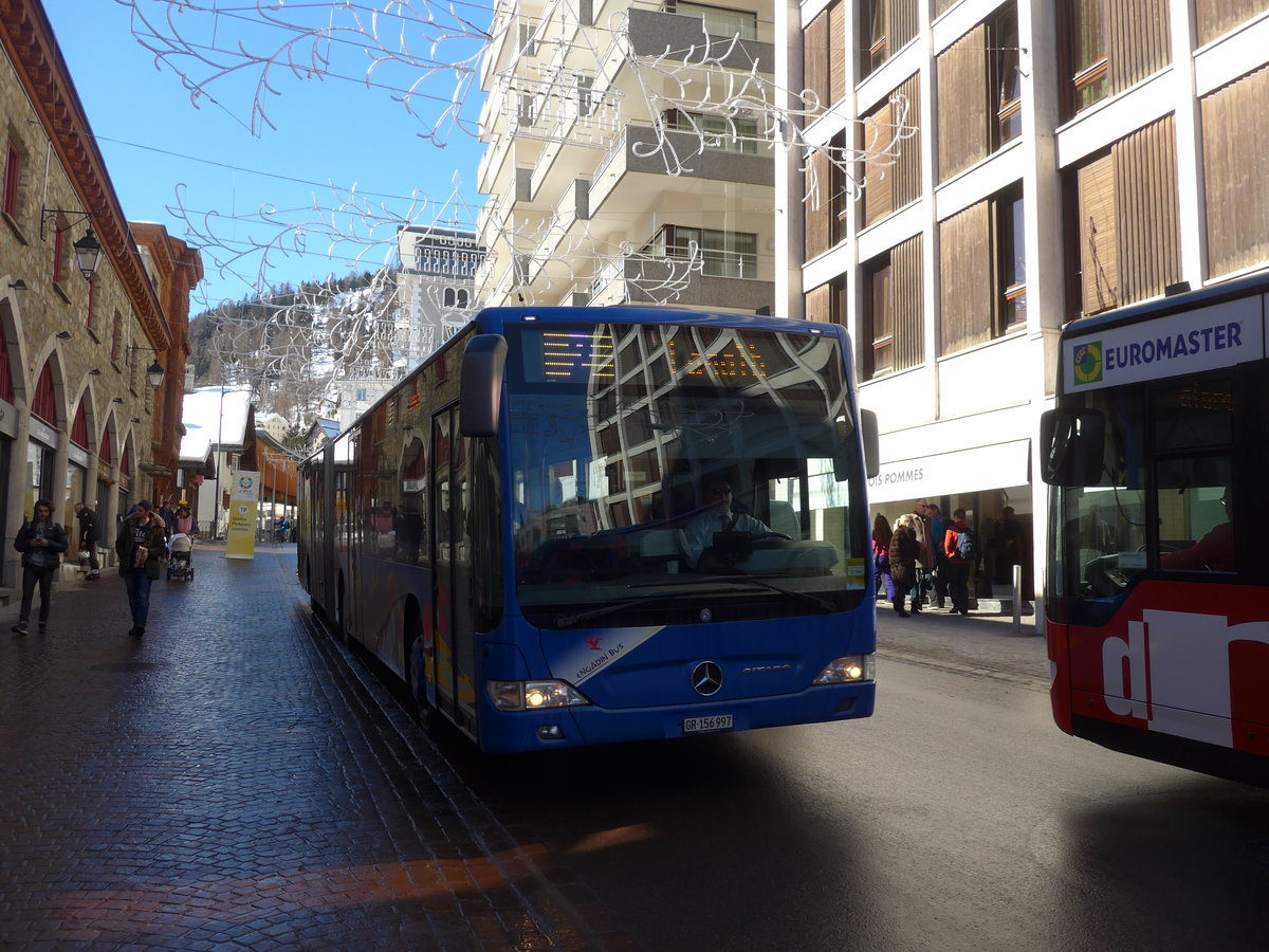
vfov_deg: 48.2
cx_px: 634
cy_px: 476
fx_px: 1063
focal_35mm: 29
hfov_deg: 61.7
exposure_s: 1/800
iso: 80
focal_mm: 6
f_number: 2.8
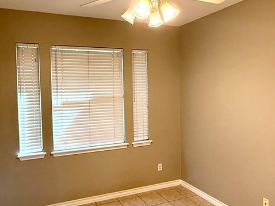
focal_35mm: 30
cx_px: 121
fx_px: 238
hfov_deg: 59.8
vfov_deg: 46.7
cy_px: 98
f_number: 2.2
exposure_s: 1/120
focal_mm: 2.22
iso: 400
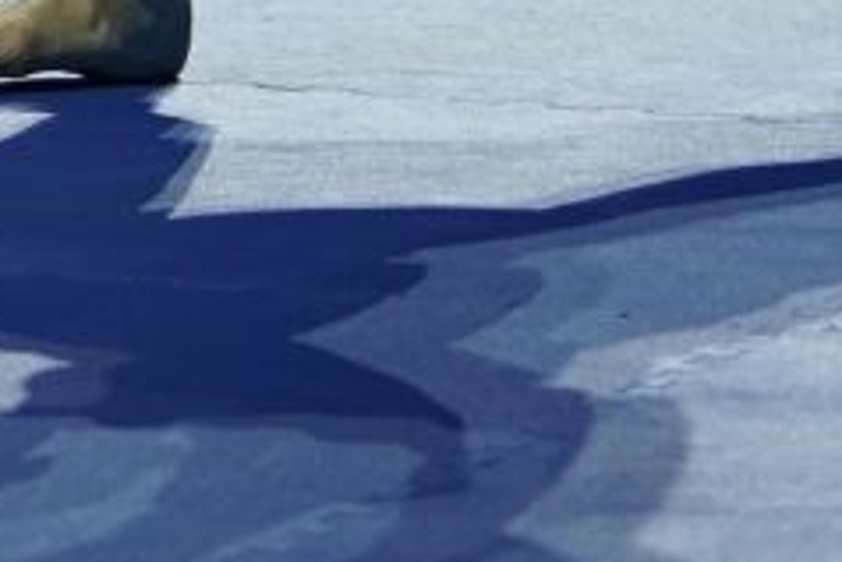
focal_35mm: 529
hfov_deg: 3.8
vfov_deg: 2.6
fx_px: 12380
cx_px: -1058
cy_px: -1166
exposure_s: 1/500
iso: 250
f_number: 2.8
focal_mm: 70
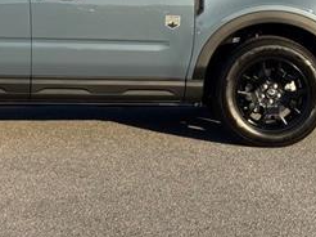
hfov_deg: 15.7
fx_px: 1140
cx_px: 57
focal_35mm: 125
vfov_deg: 11.7
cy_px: -6
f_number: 1.78
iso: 64
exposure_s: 1/3817
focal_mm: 6.76
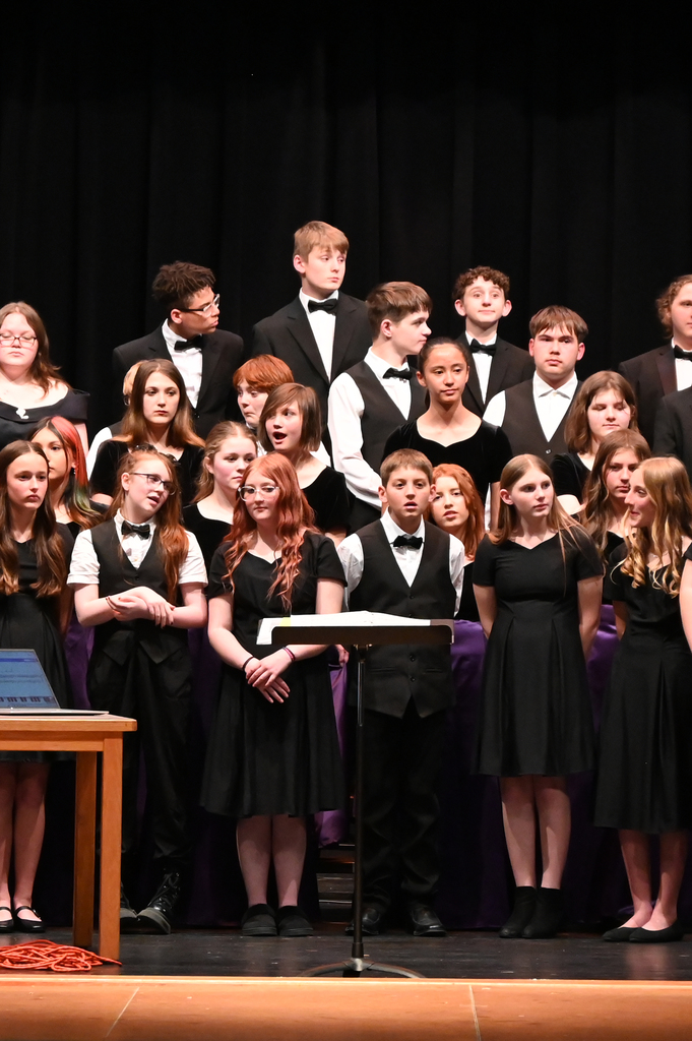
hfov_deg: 13.1
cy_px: 520
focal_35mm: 104
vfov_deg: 19.7
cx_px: 346
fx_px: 3004
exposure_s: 1/60
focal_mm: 104
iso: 5000
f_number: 6.3
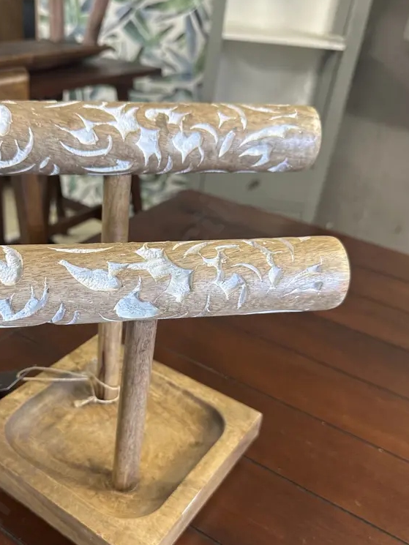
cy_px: 320
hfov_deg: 42.4
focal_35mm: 33
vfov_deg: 55.0
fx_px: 520
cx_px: 137
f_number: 1.78
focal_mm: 6.86
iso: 200
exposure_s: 1/50
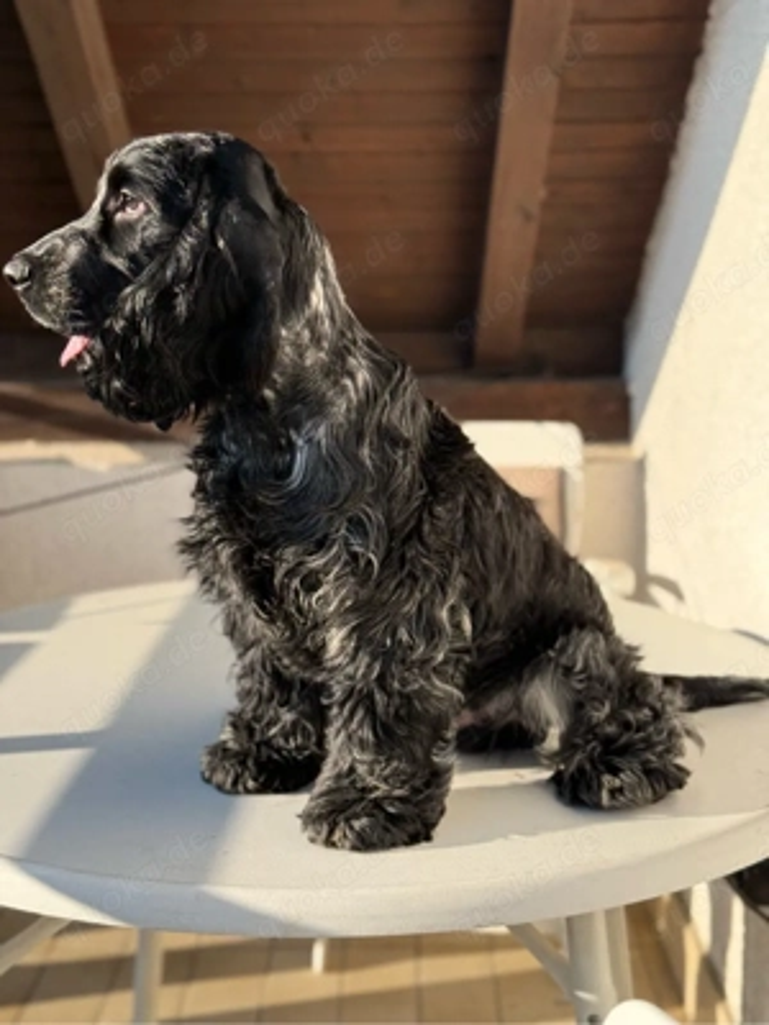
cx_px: 384
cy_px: 512
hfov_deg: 30.3
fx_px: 1422
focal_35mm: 48
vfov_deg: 39.7
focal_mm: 6.76
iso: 100
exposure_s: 1/1883
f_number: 1.78
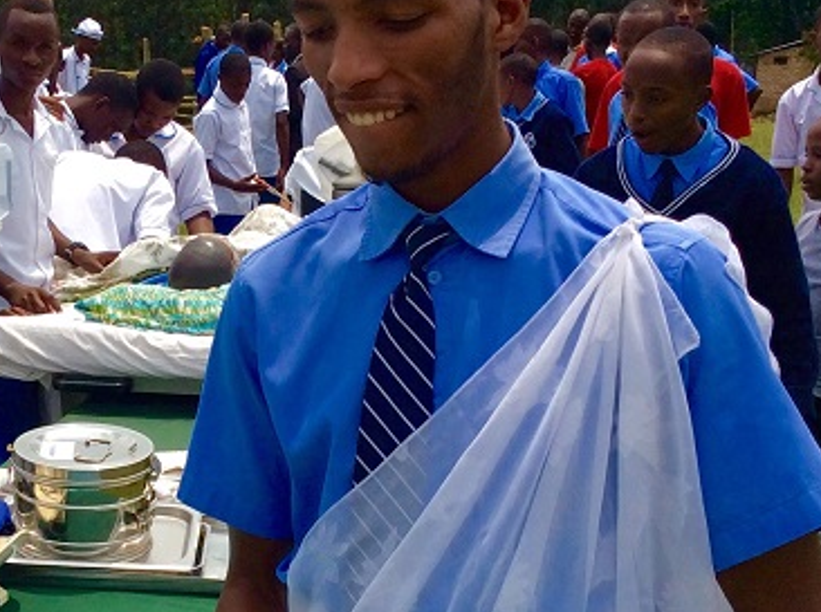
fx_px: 1657
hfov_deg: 27.2
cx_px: 146
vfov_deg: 20.9
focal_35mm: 70
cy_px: 391
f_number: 2.4
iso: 32
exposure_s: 1/2604
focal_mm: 3.3
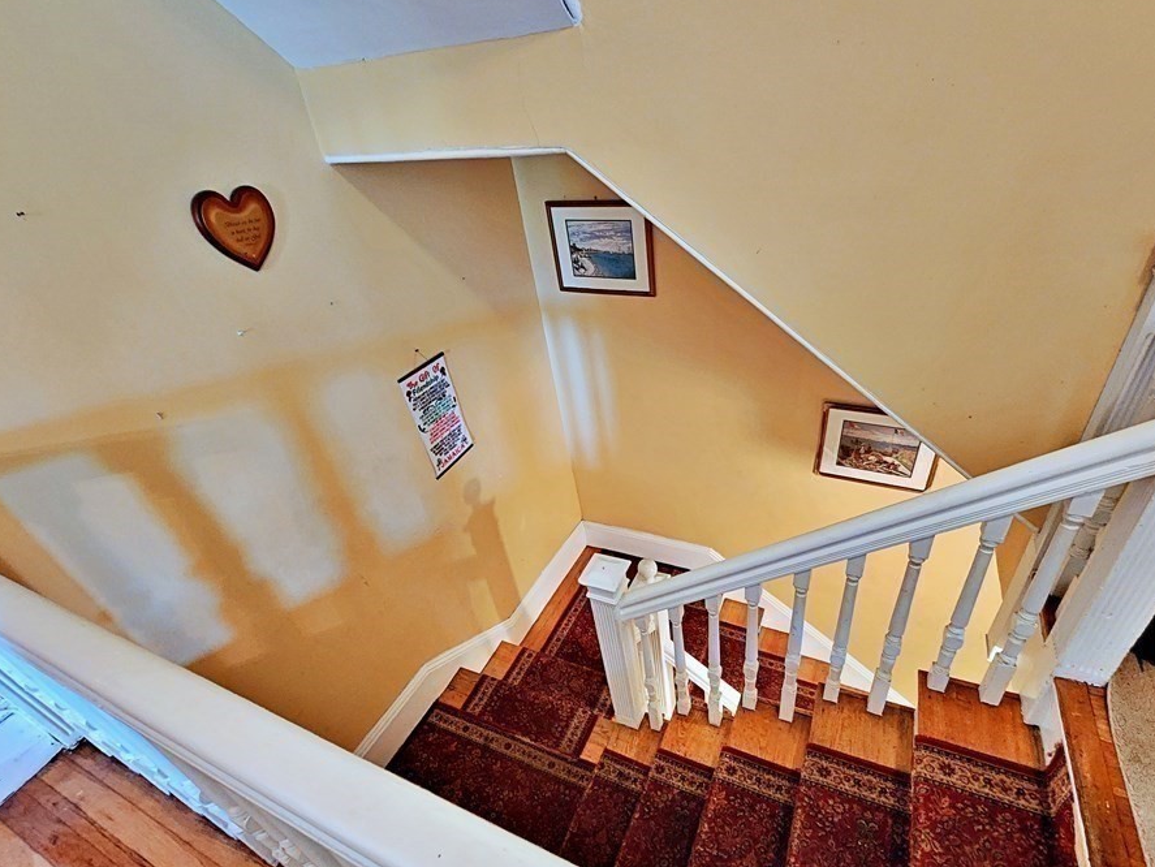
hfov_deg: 97.9
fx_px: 501
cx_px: 633
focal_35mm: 15
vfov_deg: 81.7
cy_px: 452
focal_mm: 2.2
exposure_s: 1/24
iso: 640
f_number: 2.2
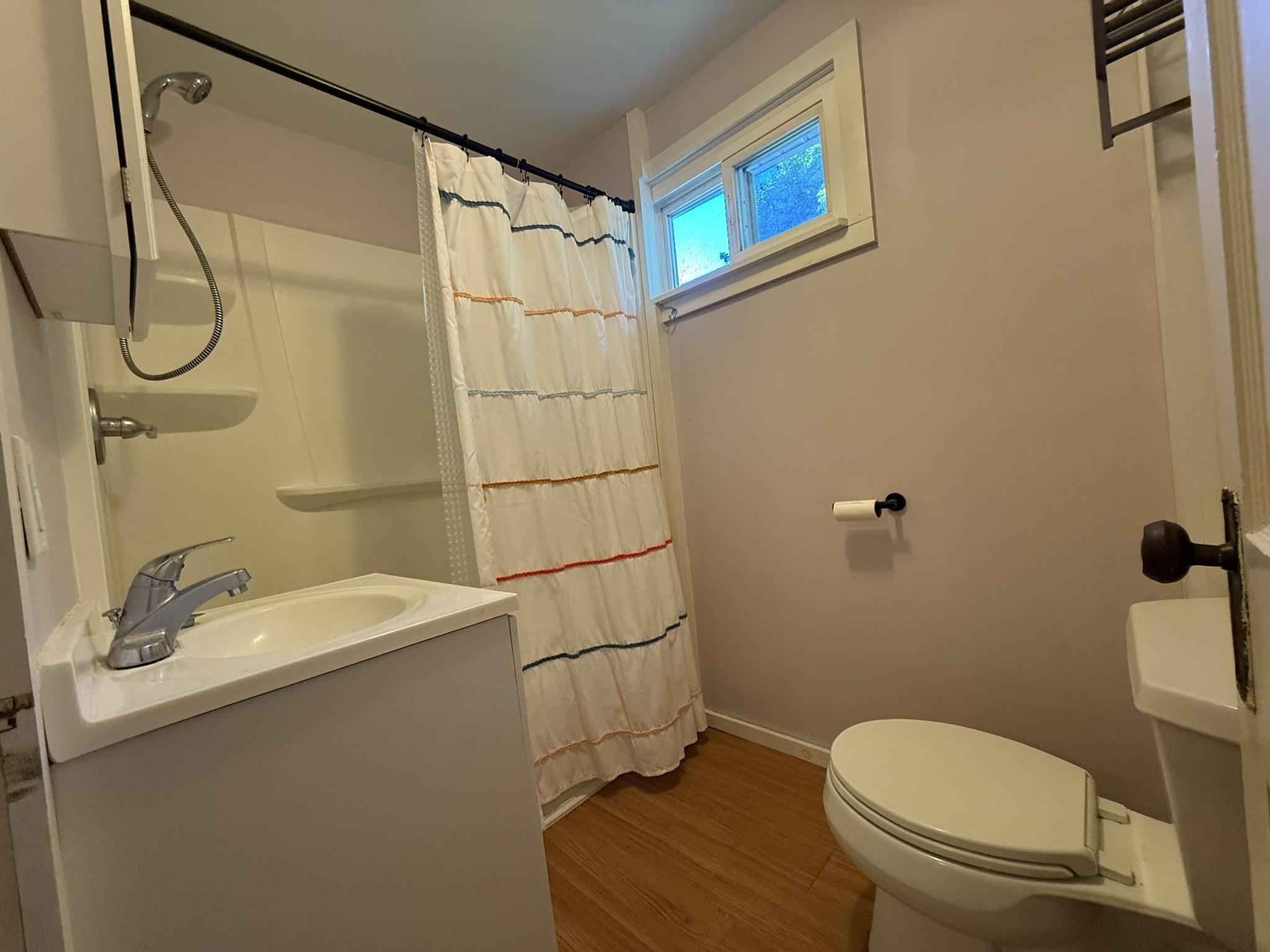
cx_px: 635
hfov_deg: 102.1
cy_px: 476
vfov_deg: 85.7
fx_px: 514
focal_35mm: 14
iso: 320
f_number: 2.2
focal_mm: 2.22
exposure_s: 1/60
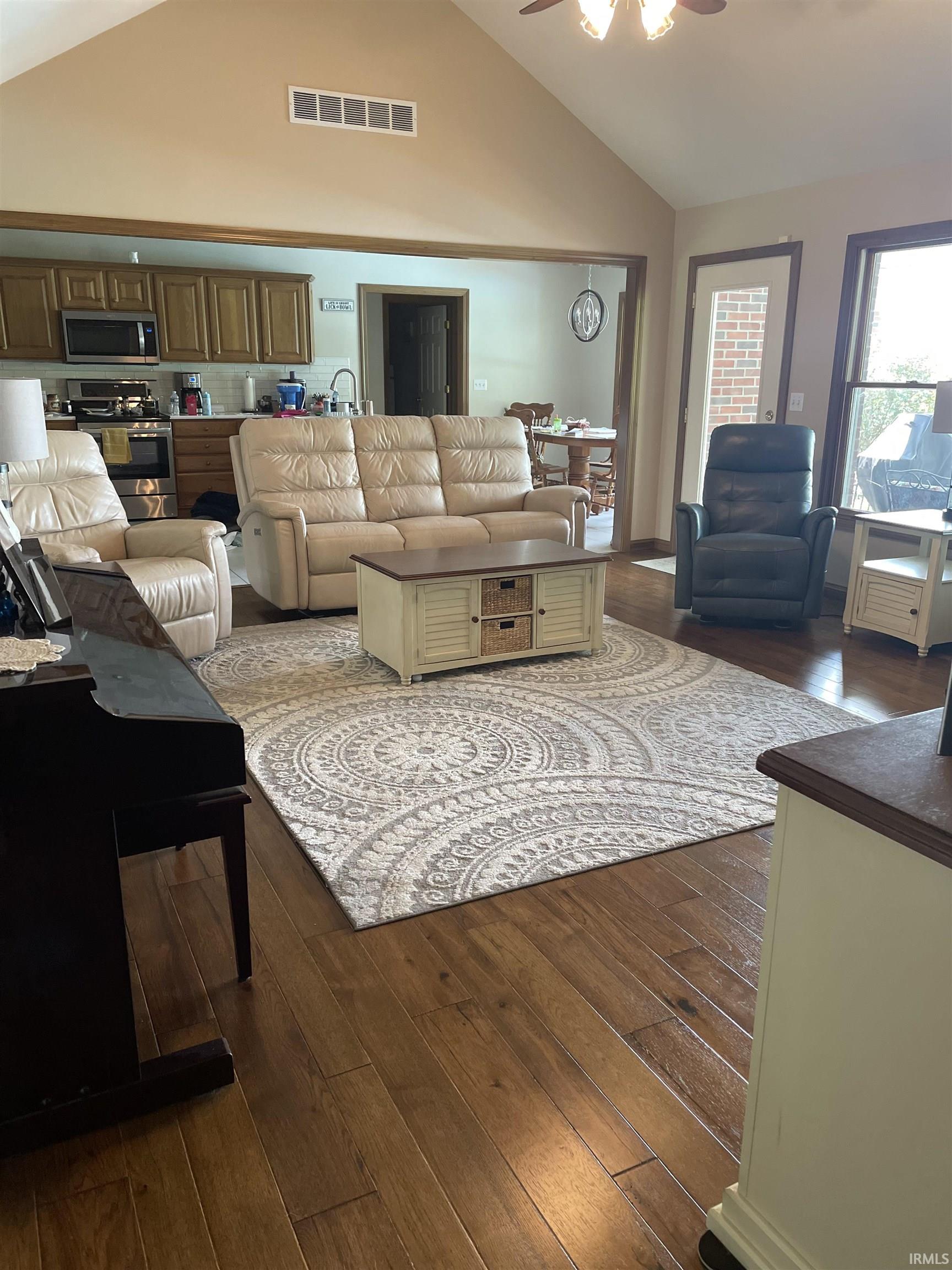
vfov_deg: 67.3
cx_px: 476
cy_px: 635
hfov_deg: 53.1
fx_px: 953
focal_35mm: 26
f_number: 1.6
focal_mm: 4.2
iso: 250
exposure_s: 1/60
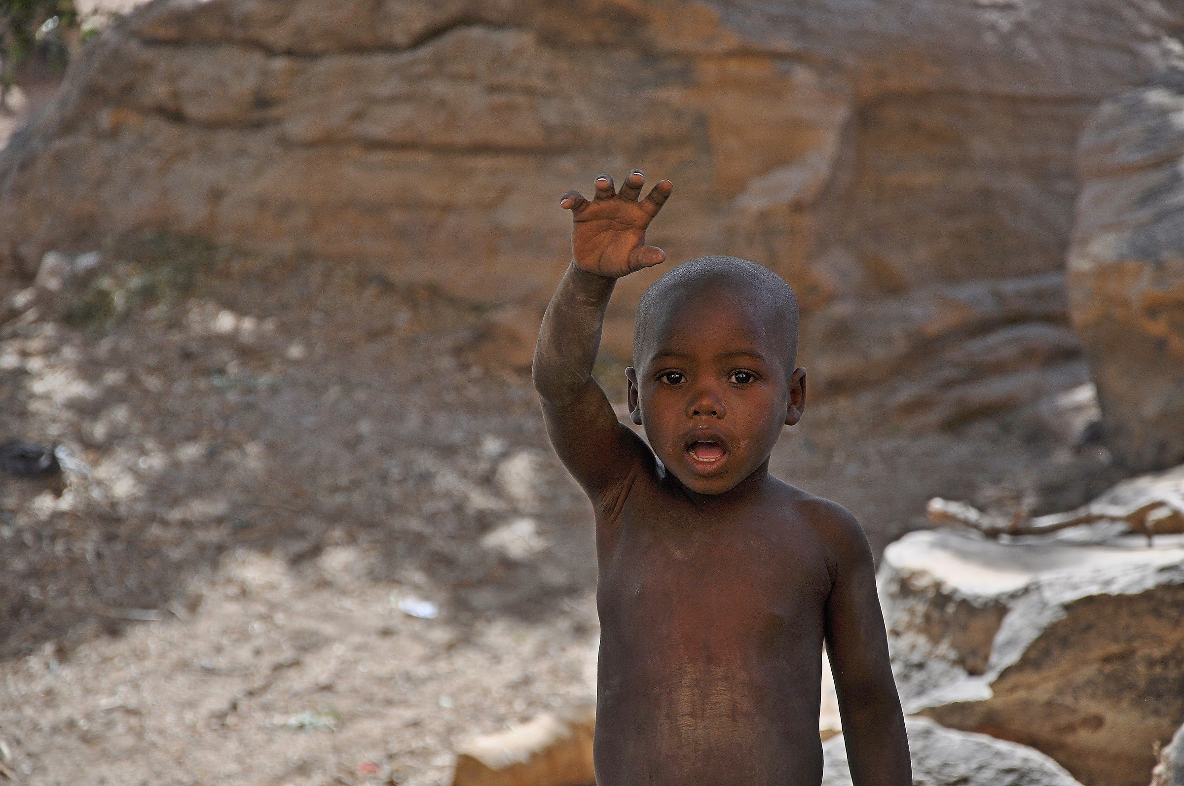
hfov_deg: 13.1
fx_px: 5174
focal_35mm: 158
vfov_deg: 8.7
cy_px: 393
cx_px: 592
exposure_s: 1/500
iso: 200
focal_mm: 105
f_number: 5.6
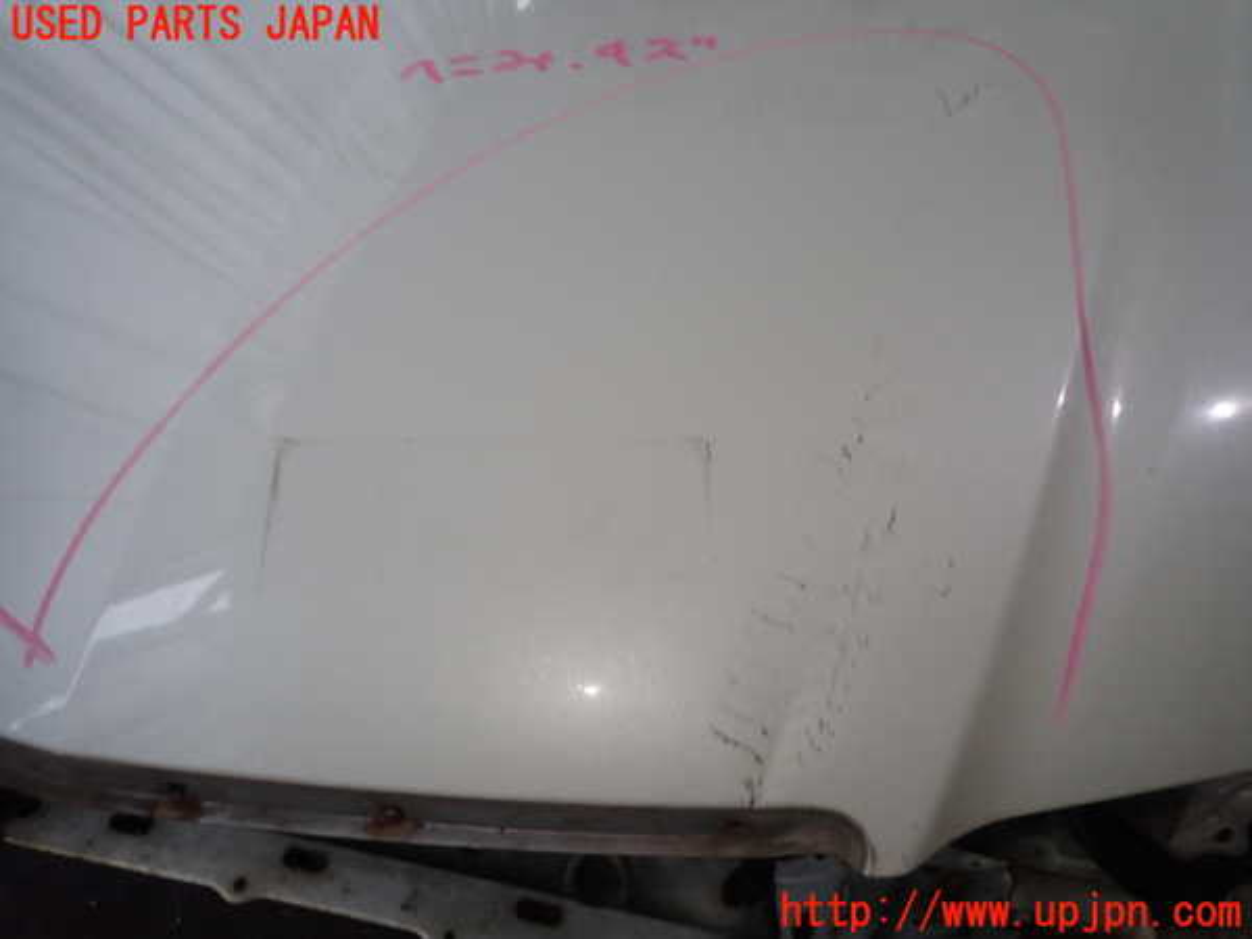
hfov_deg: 69.4
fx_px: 904
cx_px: 626
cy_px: 470
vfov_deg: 54.9
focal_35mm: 25
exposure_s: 1/60
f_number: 2
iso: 200
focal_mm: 4.5
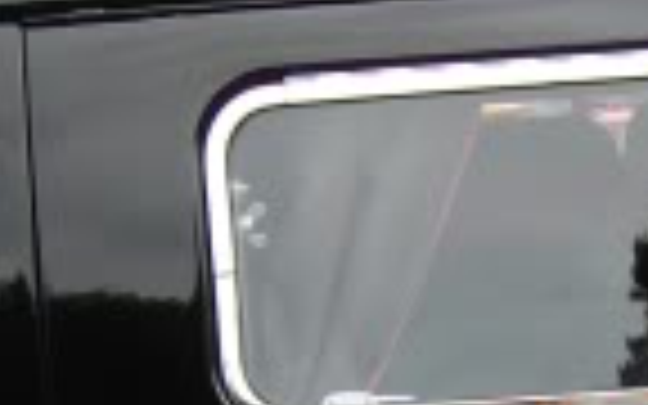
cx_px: 614
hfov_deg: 11.2
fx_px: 3285
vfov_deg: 6.8
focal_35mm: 186
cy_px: 821
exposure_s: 1/160
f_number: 6.3
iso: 200
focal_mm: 22
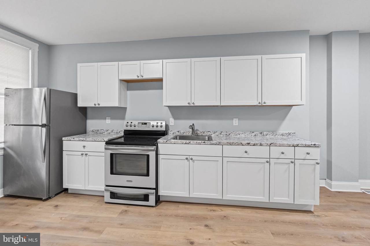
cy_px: 123
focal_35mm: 16
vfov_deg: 73.7
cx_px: 185
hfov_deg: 96.8
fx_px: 164
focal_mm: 16
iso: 1600
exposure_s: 1/25
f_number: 7.1
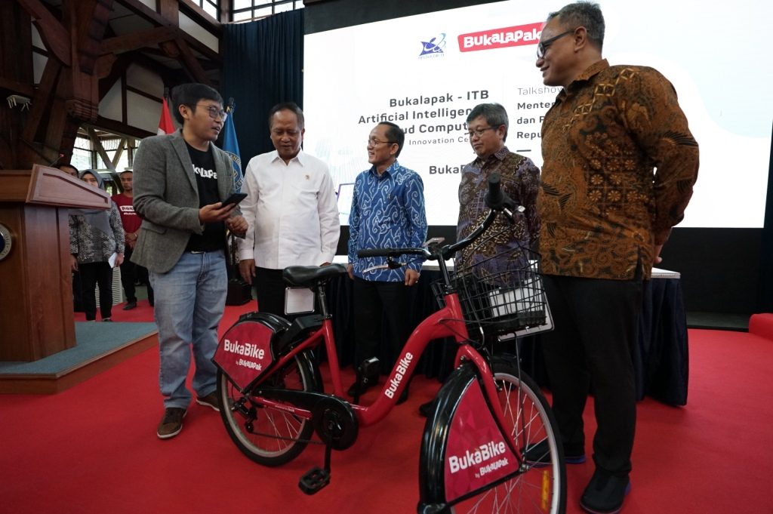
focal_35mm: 16
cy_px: 257
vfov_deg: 73.7
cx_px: 386
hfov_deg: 96.8
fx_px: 343
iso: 3200
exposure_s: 1/200
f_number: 4.5
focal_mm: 16
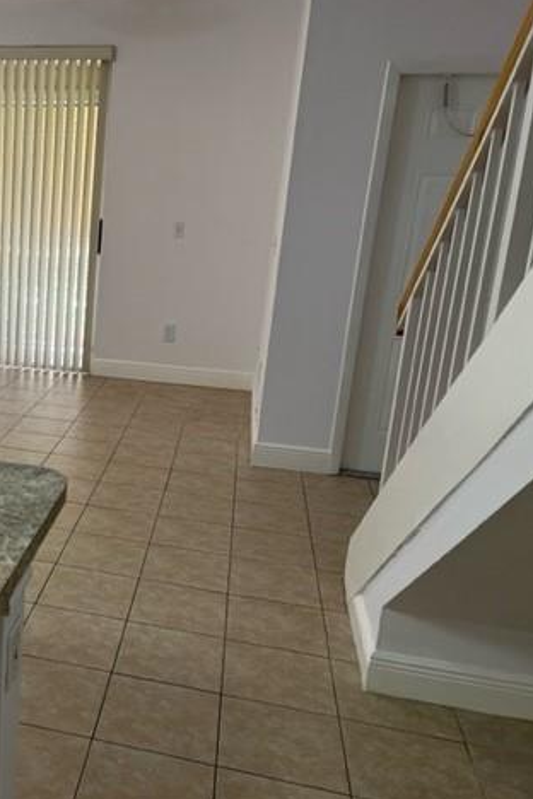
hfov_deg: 32.9
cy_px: 400
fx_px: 822
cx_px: -5
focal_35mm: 37
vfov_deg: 51.9
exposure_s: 1/120
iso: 125
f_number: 1.5
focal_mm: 5.7
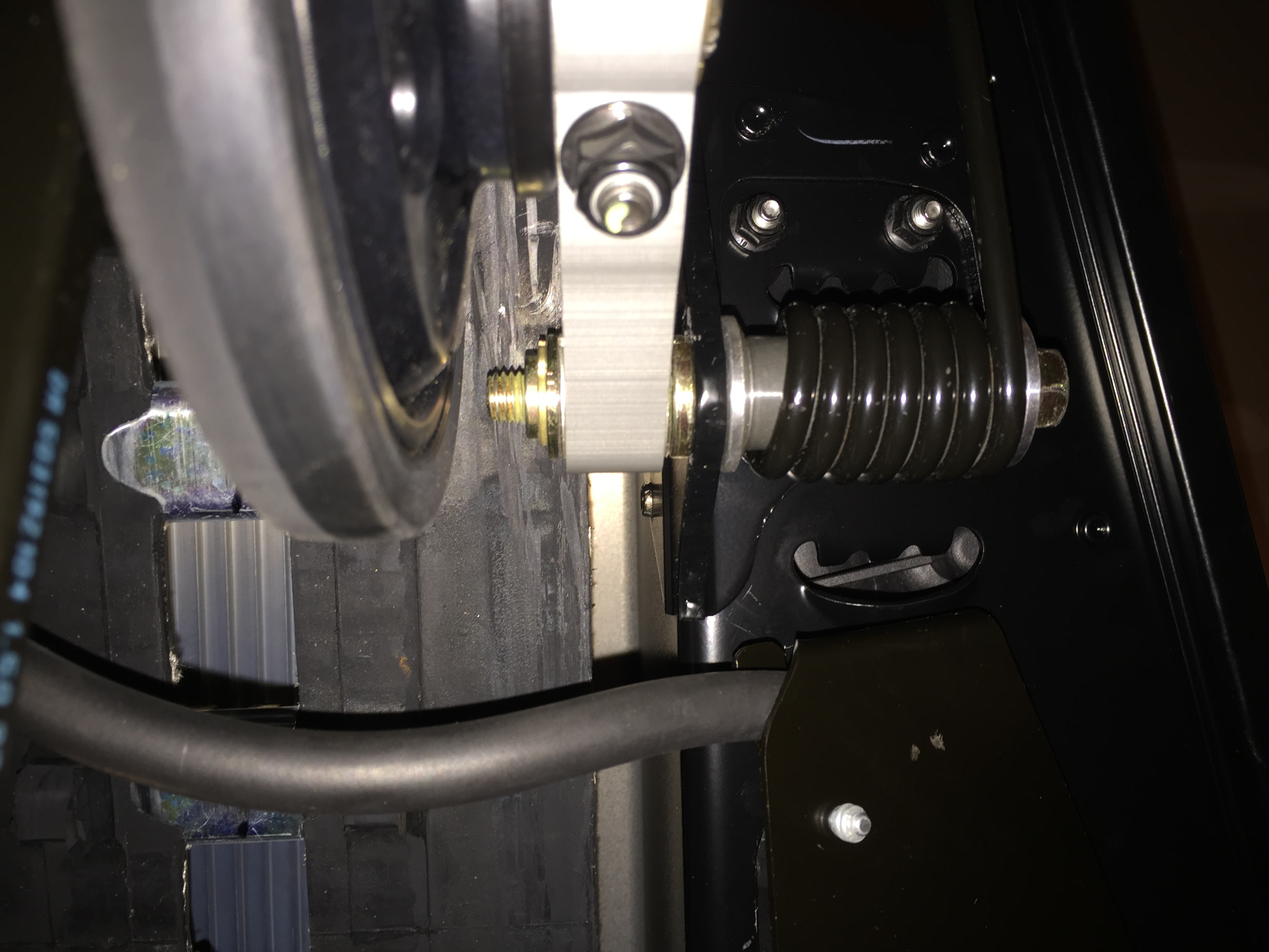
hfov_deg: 61.7
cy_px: 476
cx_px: 634
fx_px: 1063
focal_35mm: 29
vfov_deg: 48.2
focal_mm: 4.15
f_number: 2.2
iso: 32
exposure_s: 1/19
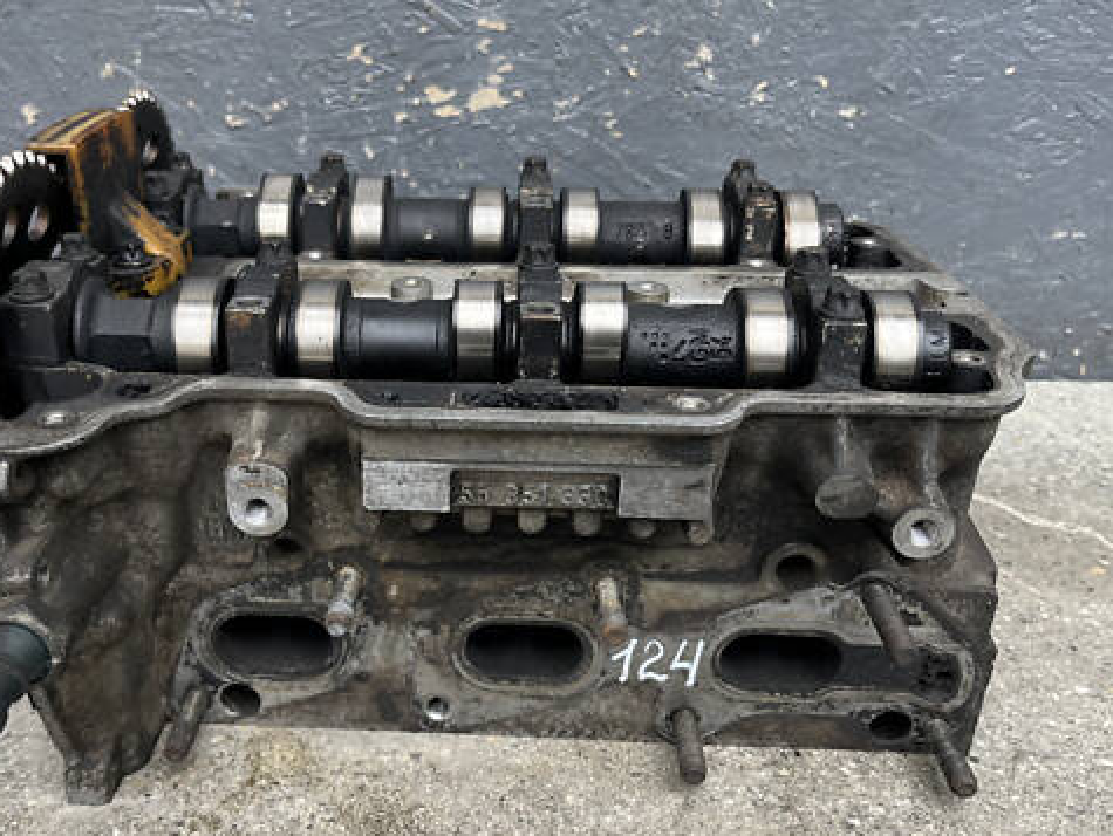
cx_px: 441
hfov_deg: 52.2
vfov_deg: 40.5
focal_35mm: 35
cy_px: 506
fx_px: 1126
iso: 40
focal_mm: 5.1
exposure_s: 1/283
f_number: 1.6
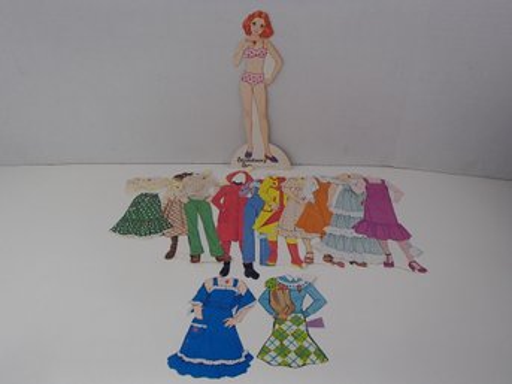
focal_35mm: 28
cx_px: 256
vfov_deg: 49.7
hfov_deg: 63.5
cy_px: 192
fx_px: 414
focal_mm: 5
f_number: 3.9
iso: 100
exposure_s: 1/200
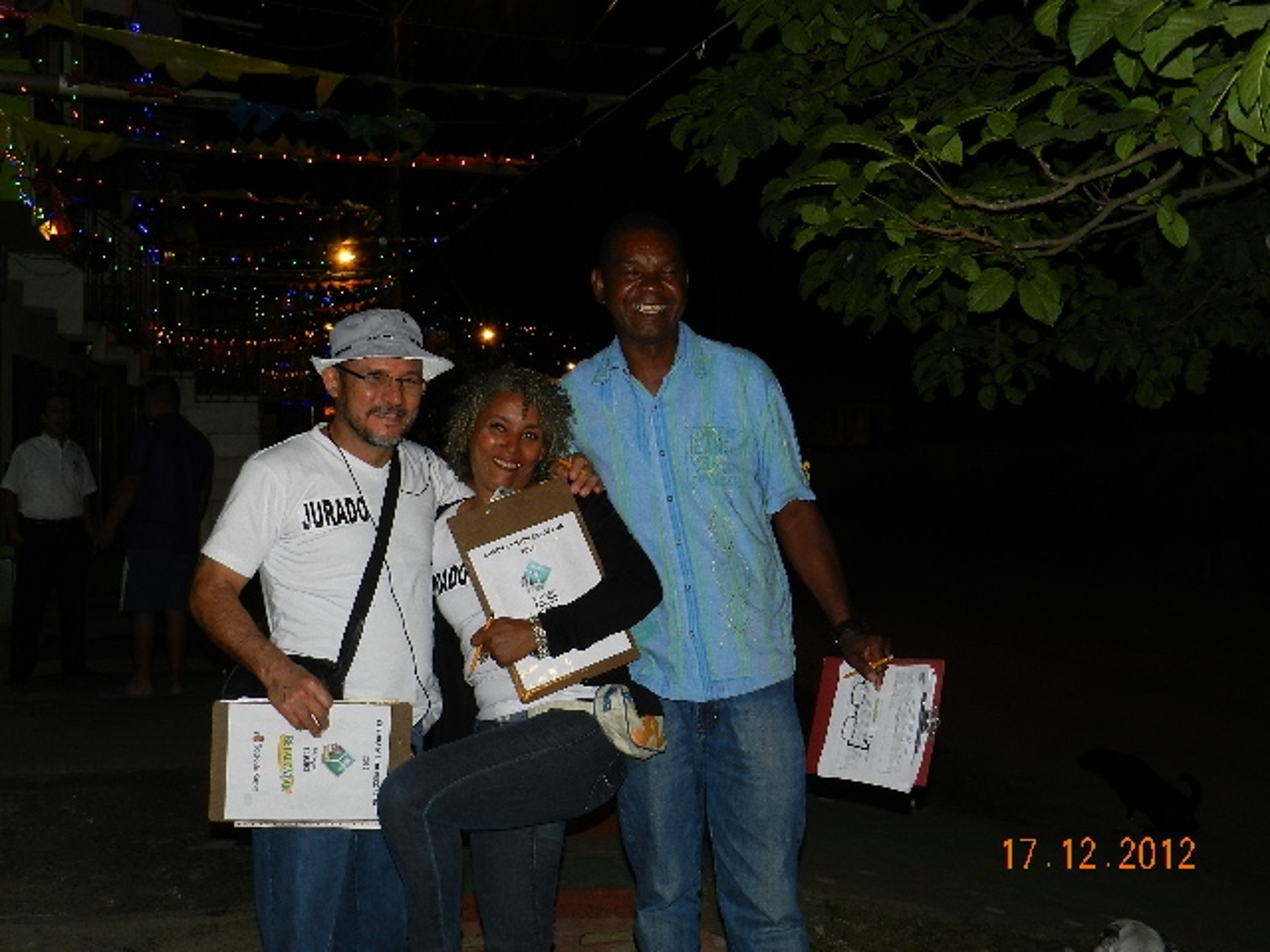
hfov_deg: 41.2
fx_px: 1688
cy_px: 476
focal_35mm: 46
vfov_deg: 31.5
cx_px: 635
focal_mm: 8.1
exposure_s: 1/30
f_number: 4.2
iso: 200
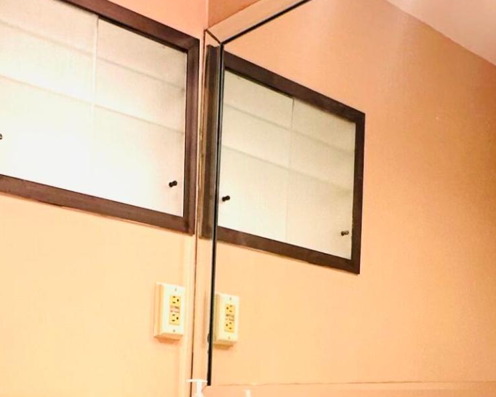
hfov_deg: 34.3
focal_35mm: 53
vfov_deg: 26.8
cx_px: 103
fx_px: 778
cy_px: 414
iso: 160
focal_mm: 2.22
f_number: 2.2
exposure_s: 1/120
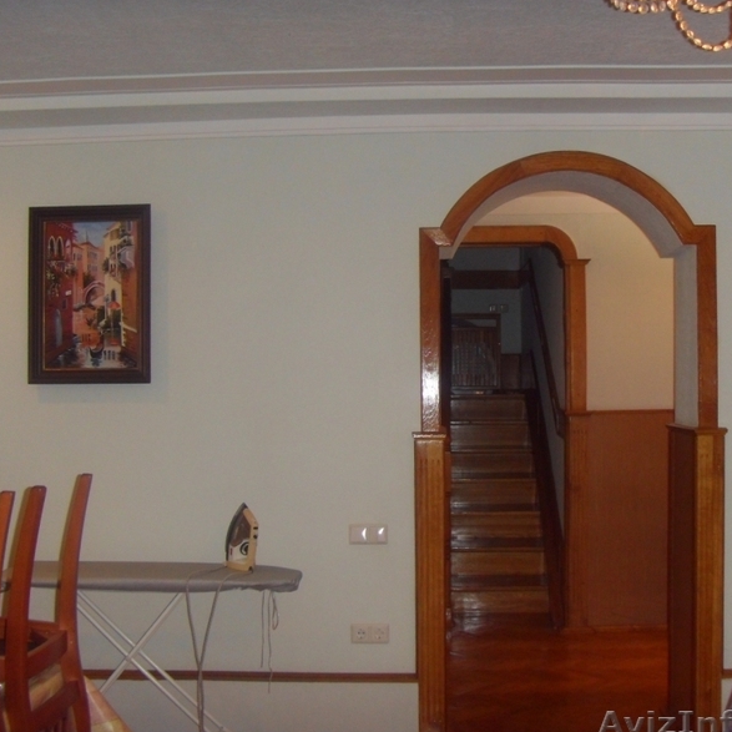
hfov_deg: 36.0
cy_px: 369
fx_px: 1124
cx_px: 414
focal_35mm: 47
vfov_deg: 36.1
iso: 240
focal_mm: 6.6
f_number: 3.5
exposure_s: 1/45
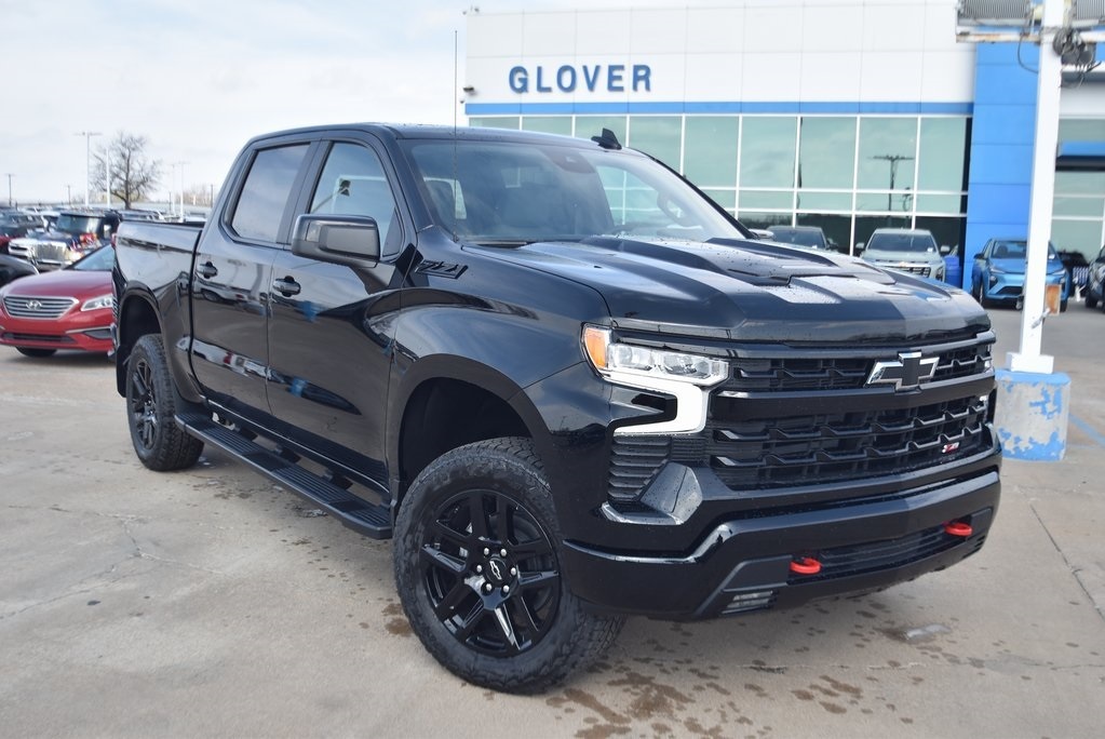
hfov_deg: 53.1
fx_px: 1106
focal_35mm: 36
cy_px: 370
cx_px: 552
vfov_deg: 36.9
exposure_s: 1/320
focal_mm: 24
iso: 100
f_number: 4.5
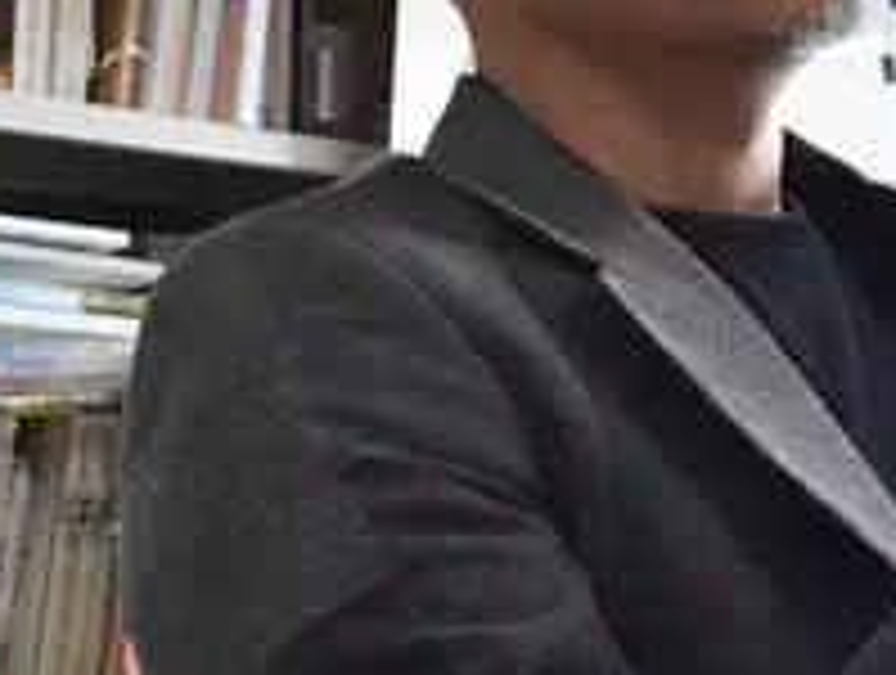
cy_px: -43
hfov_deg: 14.4
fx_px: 3486
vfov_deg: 10.9
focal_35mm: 134
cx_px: 860
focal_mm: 31
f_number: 9
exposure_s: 1/200
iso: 5000
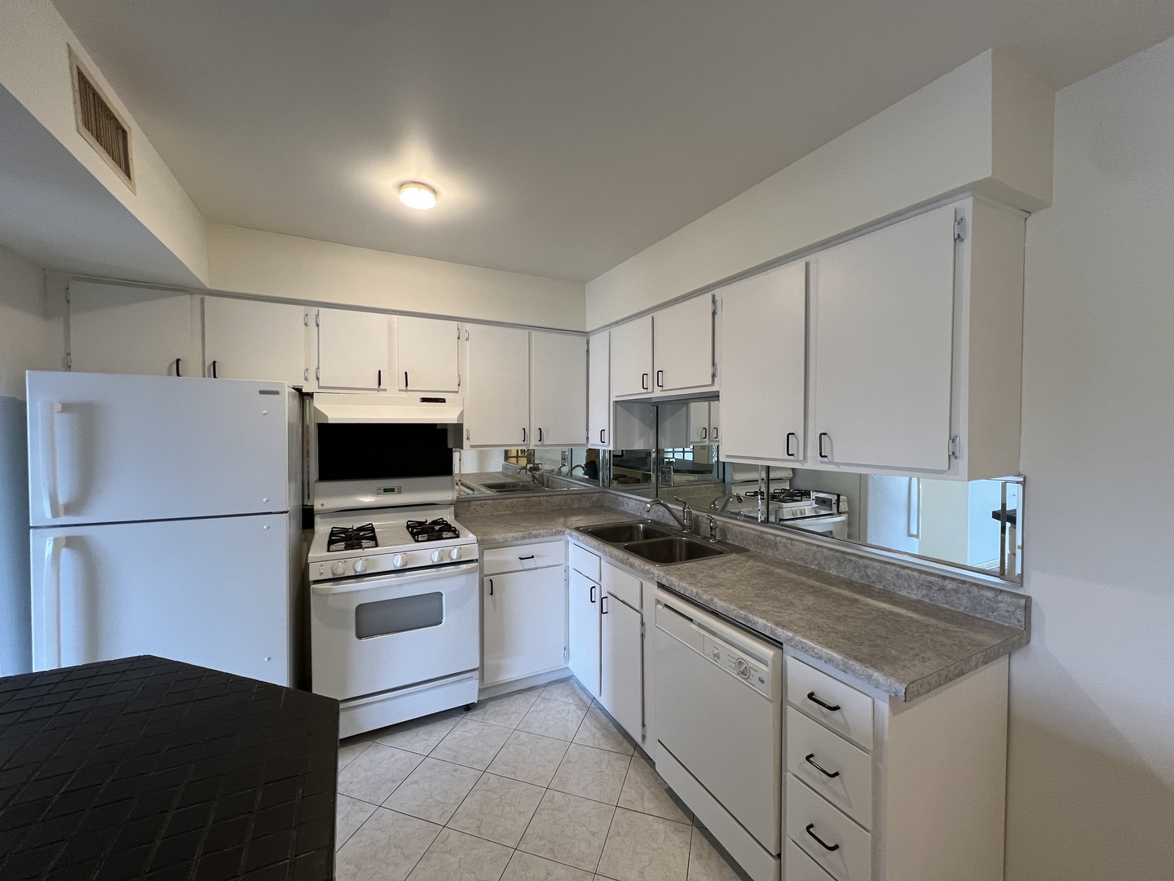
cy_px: 440
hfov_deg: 106.2
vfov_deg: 89.9
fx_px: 441
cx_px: 587
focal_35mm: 13
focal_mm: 1.57
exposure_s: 1/60
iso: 125
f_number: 1.8
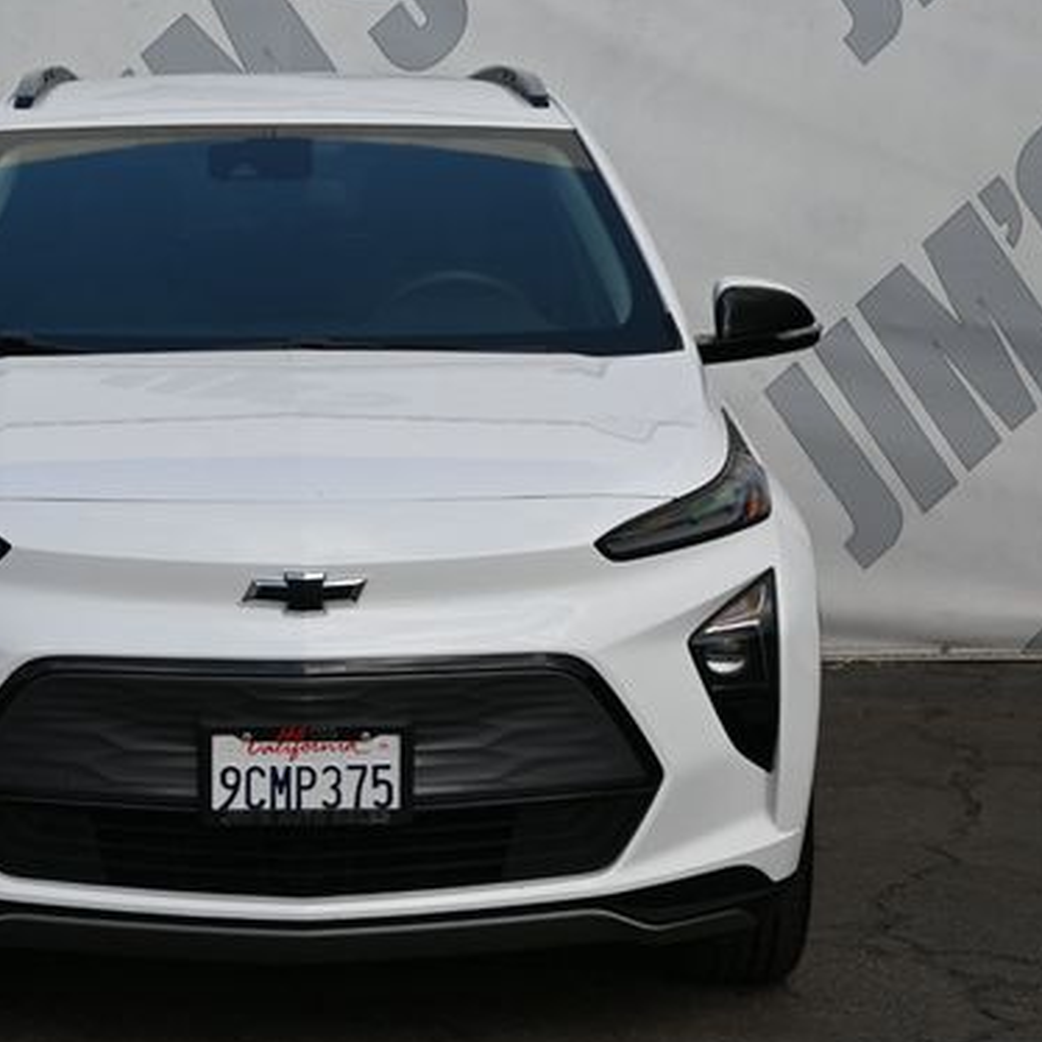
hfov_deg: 15.9
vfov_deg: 16.0
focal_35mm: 109
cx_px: 301
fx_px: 3712
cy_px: 515
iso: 100
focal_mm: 50
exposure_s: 1/250
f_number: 6.3
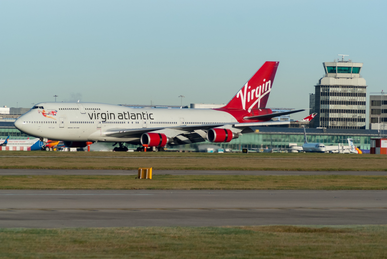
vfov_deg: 4.6
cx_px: 194
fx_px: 3229
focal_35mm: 300
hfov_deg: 6.9
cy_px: 130
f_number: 7.1
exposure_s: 1/2000
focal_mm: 200
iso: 400
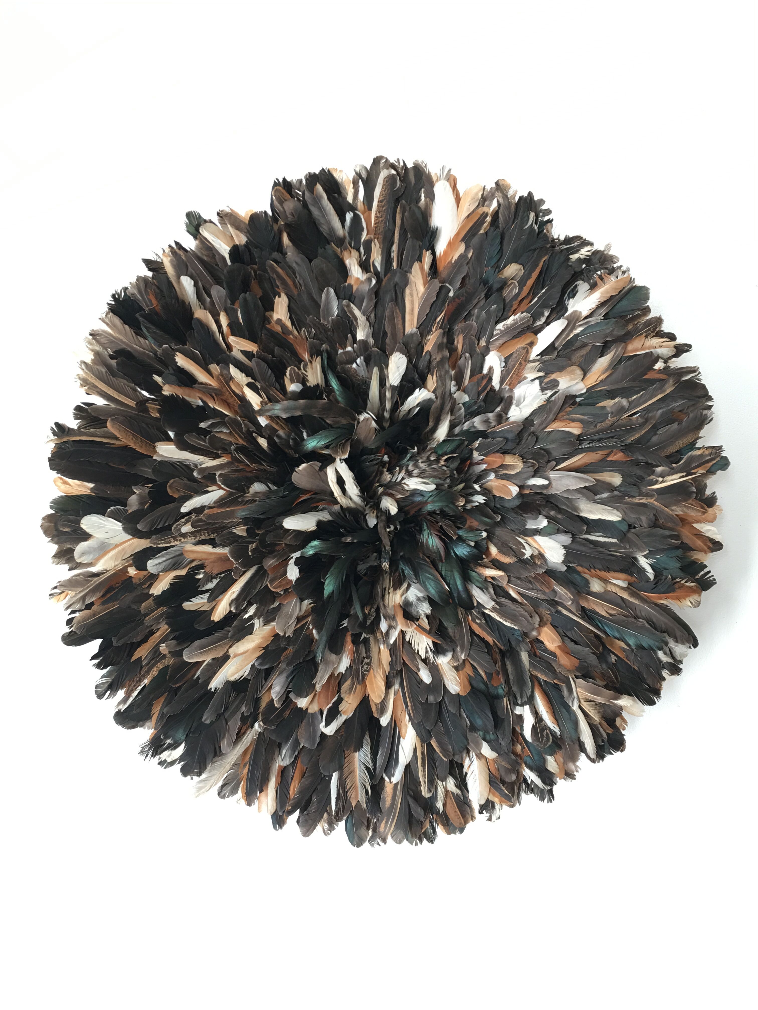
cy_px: 505
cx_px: 379
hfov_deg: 48.2
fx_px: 847
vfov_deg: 61.7
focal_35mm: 29
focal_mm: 4.15
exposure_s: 1/17
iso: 40
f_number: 2.2
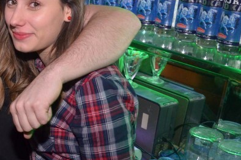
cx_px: -49
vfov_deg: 20.4
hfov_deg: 26.9
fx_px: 443
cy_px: 80
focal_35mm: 66
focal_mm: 17
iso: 1250
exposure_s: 1/25
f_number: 5.6
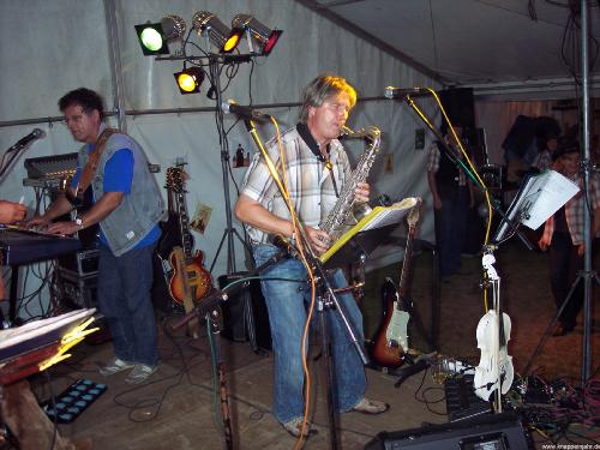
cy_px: 225
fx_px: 676
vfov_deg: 36.8
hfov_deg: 47.9
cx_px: 300
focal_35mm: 39
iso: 100
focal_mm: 8
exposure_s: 1/60
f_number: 2.8
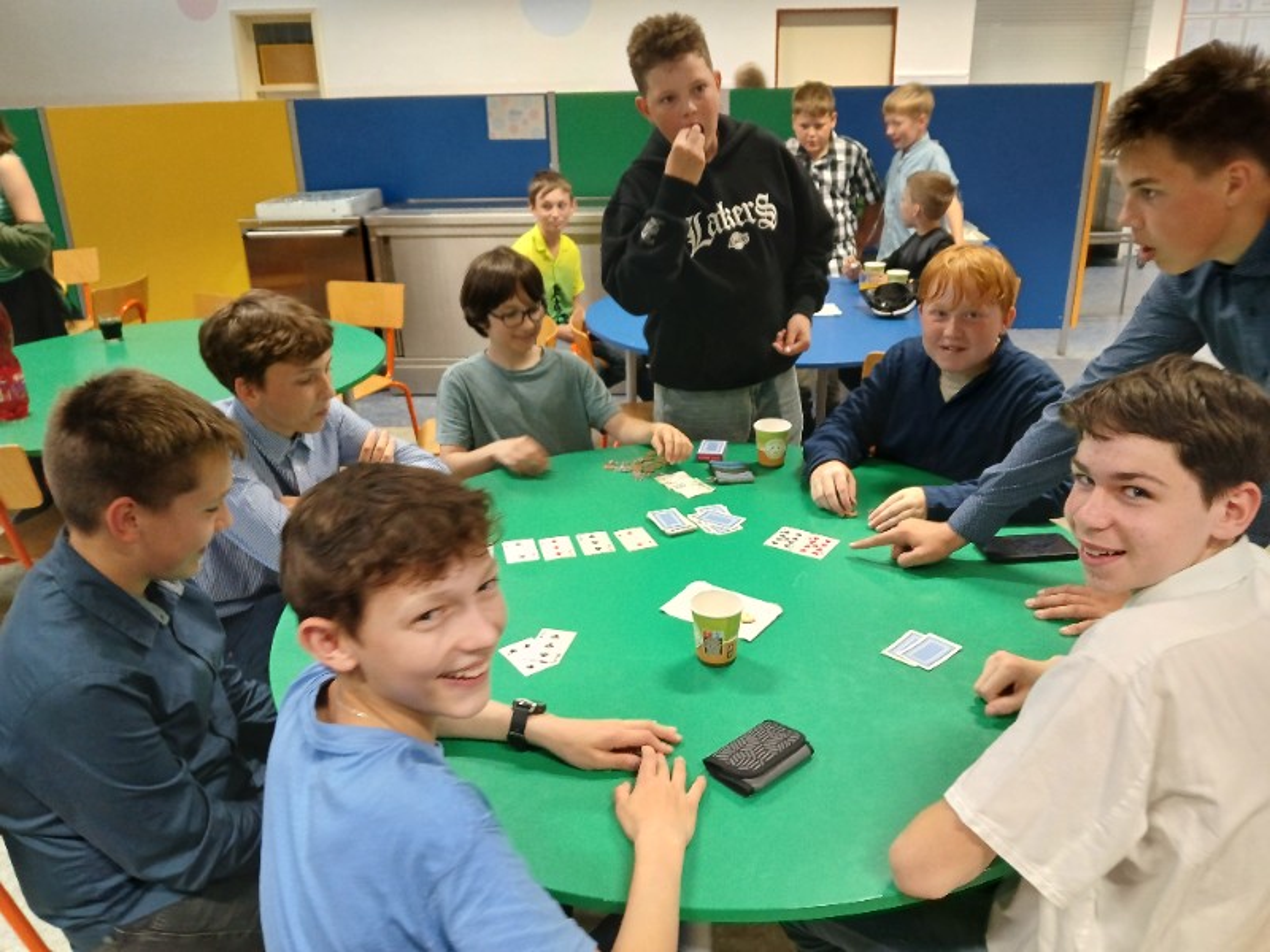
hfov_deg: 67.3
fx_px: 954
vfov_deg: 53.1
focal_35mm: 26
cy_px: 476
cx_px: 635
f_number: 1.8
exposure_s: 1/33
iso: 250
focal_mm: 3.98
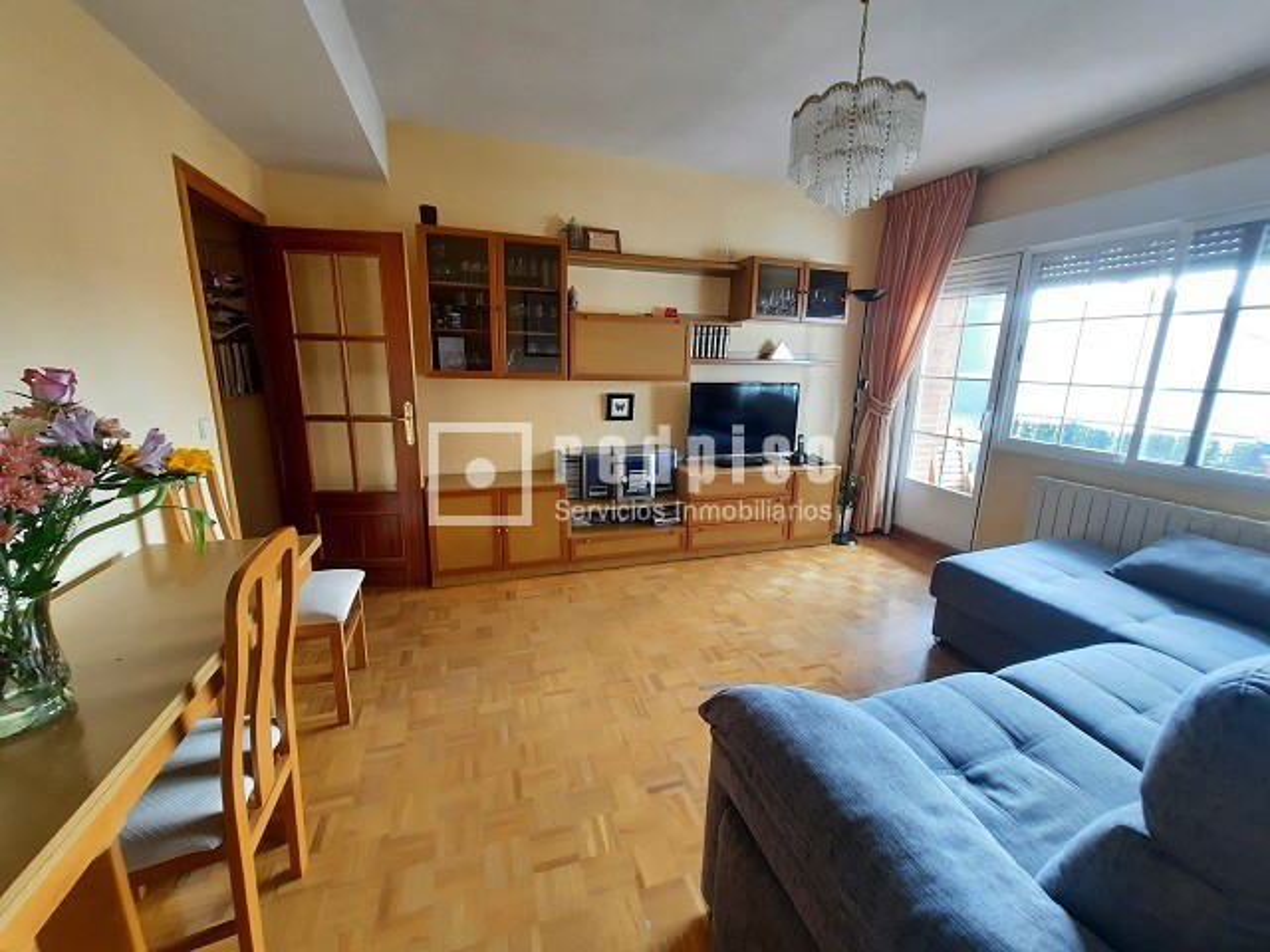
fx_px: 477
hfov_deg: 106.2
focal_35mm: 13
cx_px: 635
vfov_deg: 89.9
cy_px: 476
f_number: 2.2
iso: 160
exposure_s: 1/25
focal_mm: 1.74
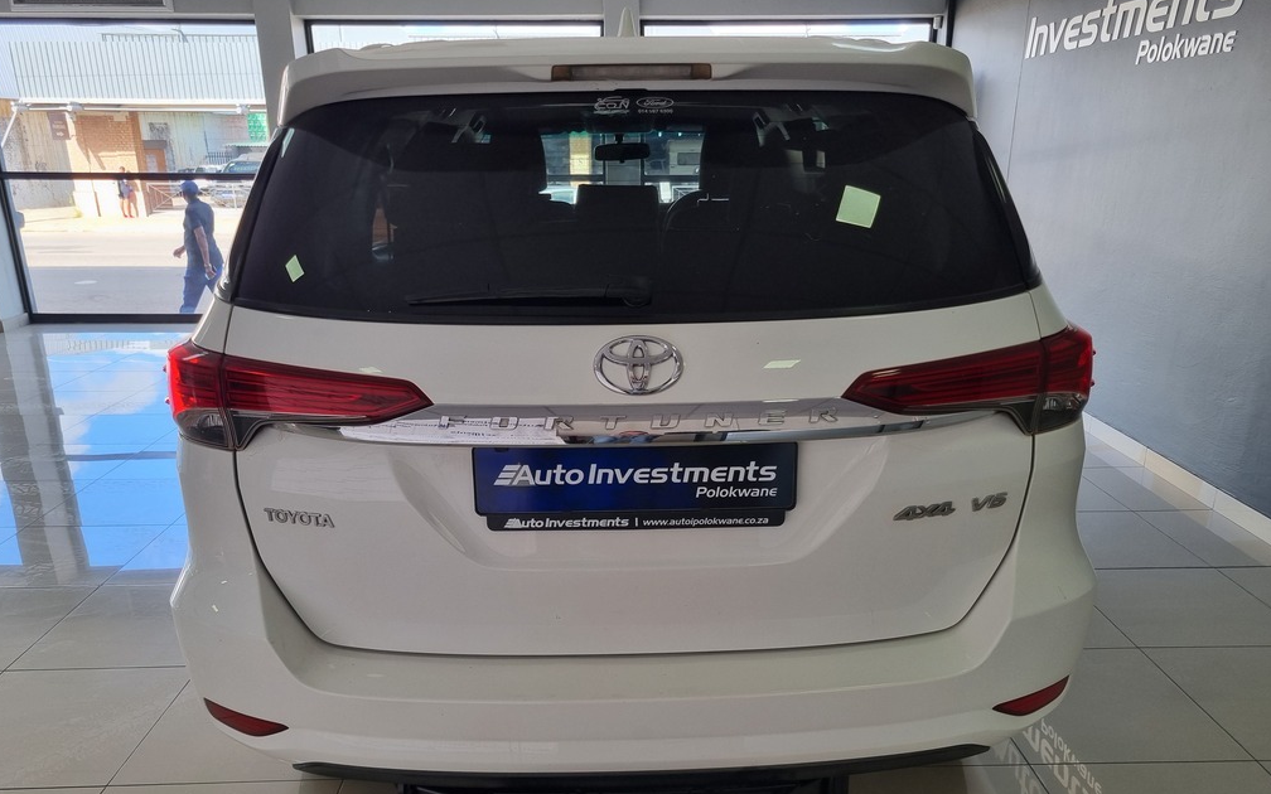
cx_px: 629
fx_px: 970
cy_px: 465
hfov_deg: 66.5
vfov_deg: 44.4
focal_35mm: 28
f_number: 1.8
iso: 50
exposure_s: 1/138
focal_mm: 5.4
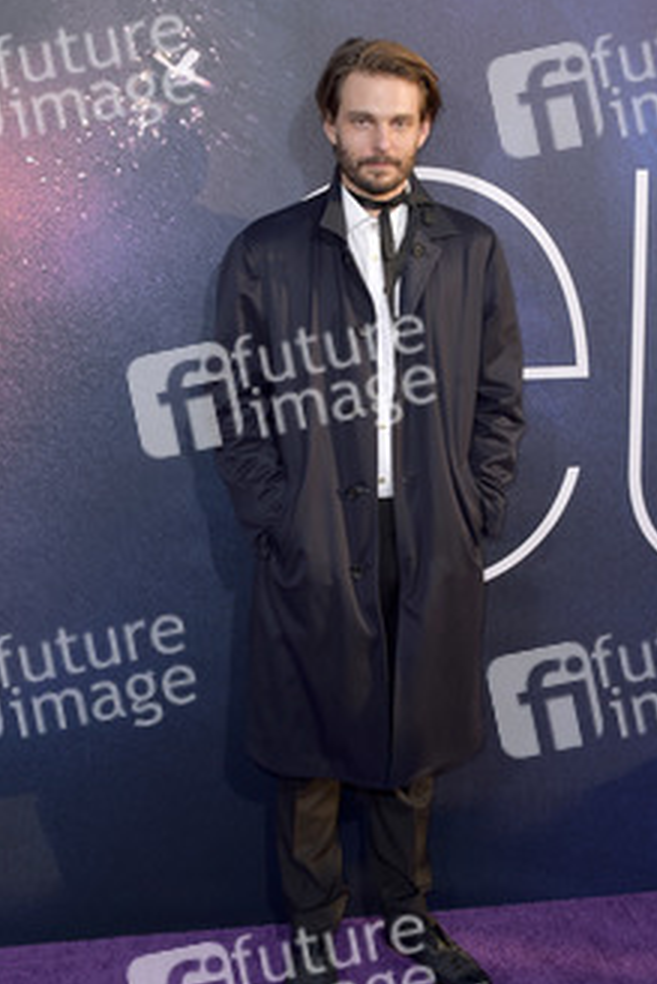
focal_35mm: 39
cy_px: 537
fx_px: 1066
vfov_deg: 49.5
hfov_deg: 34.2
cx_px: 370
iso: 100
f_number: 7.1
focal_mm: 32
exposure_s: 1/250
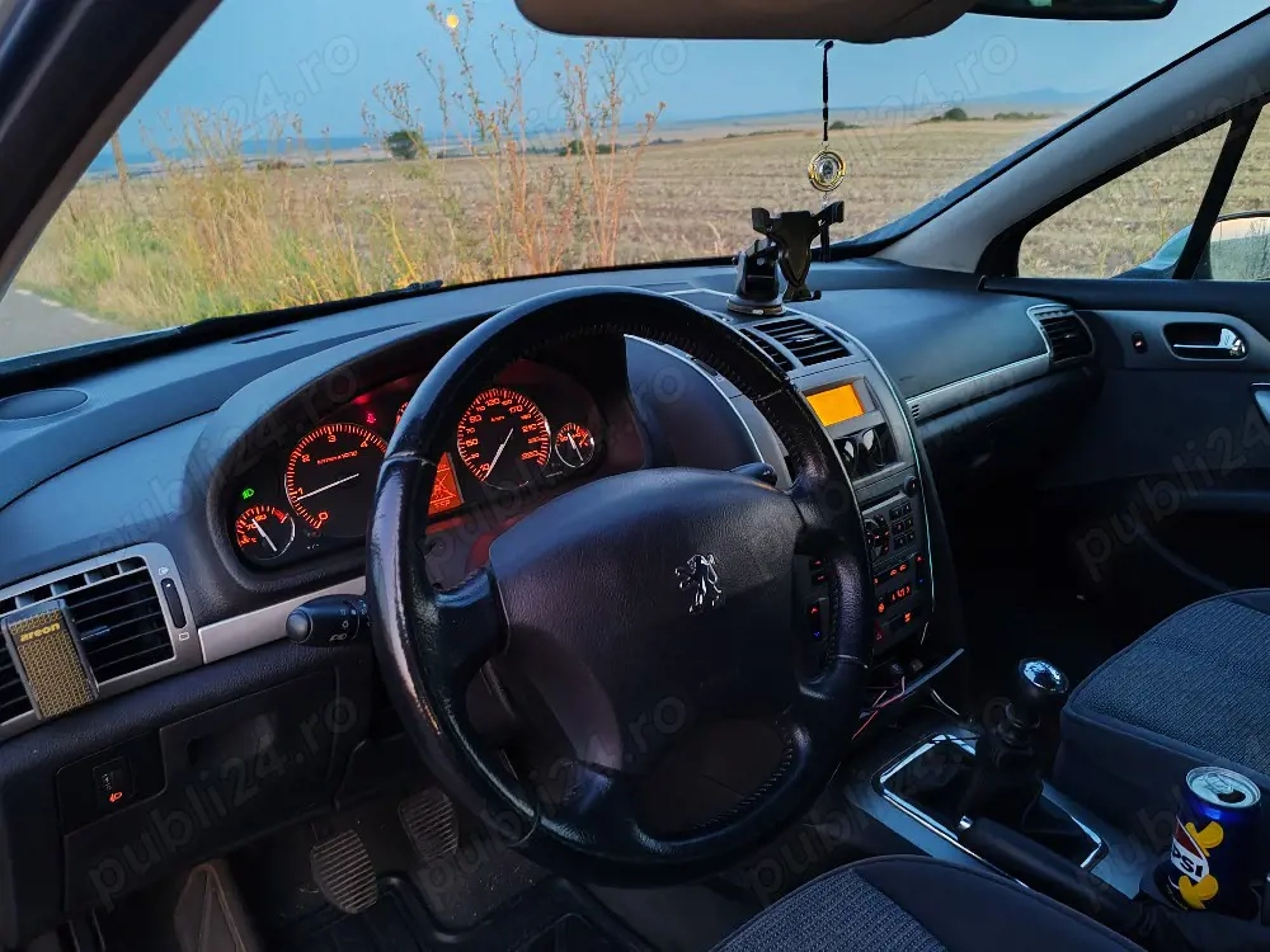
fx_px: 991
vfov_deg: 51.4
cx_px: 635
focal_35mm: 27
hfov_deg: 65.3
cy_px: 476
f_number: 1.9
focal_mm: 6.12
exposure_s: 1/33
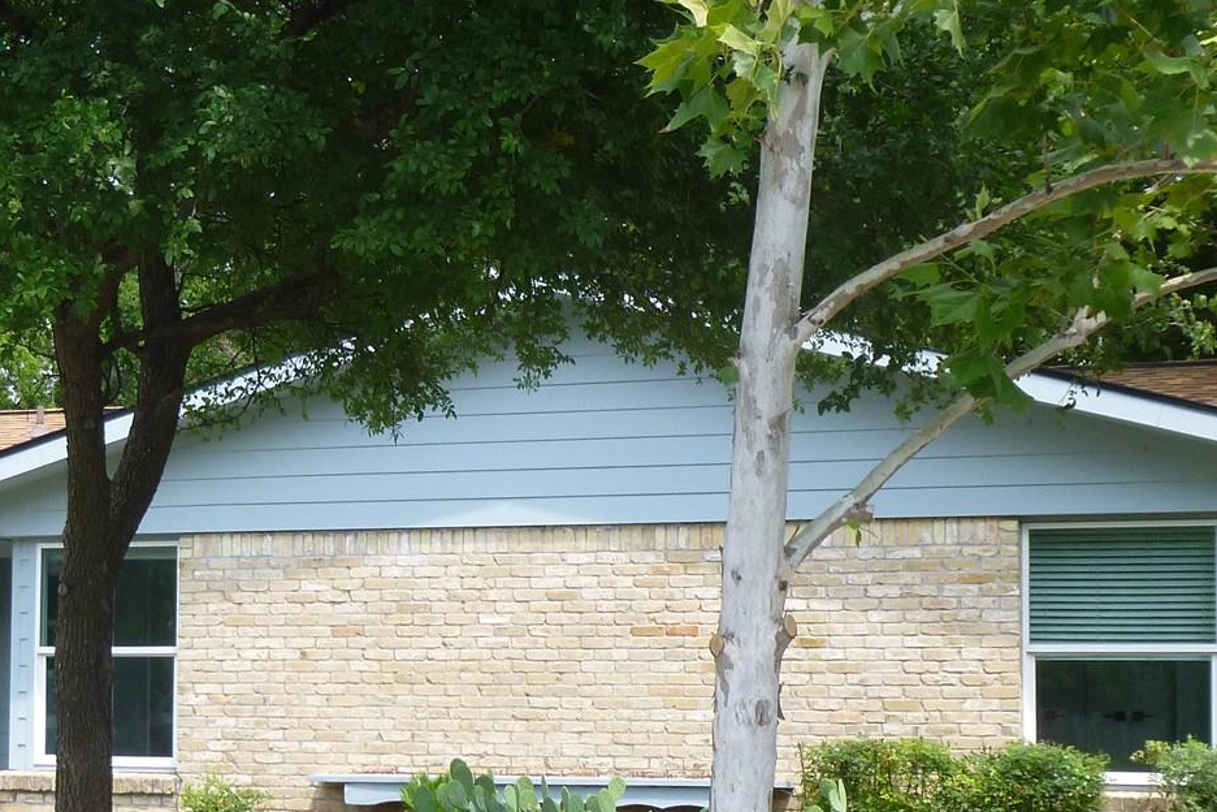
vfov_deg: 20.5
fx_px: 2231
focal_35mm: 66
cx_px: 295
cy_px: 608
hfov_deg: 30.0
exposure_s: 1/250
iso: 100
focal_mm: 5.2
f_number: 3.3
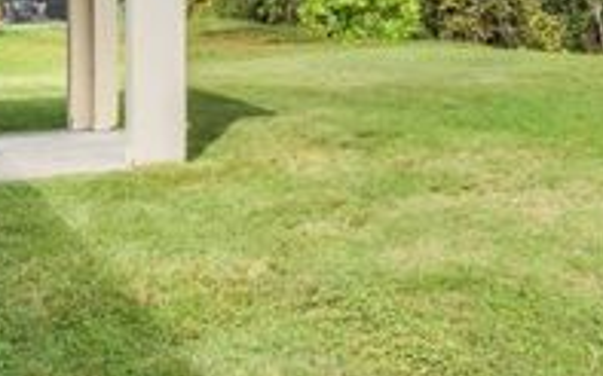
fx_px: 1019
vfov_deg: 20.2
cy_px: -6
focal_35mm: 62
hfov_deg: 31.4
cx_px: 543
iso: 250
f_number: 9
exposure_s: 1/50
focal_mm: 11.5
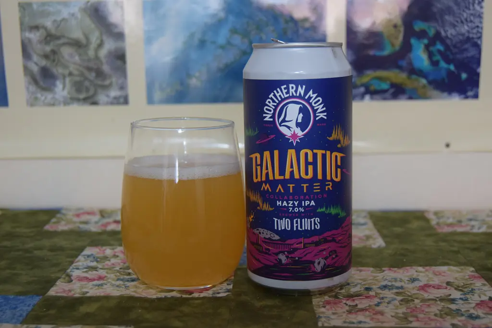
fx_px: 779
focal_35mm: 57
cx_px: 246
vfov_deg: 23.8
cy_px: 164
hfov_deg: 35.0
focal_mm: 38
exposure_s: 1/60
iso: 800
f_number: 4.8
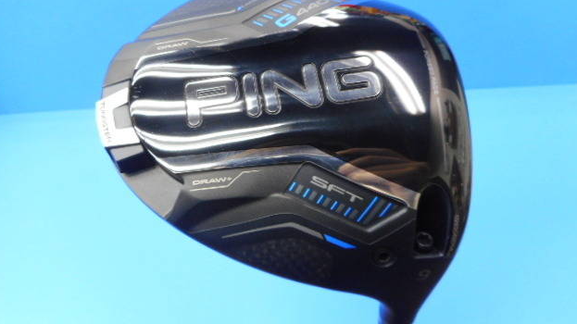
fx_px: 428
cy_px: 139
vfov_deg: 41.4
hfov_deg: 67.9
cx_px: 286
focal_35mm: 28
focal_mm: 4.5
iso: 250
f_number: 3.7
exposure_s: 1/30
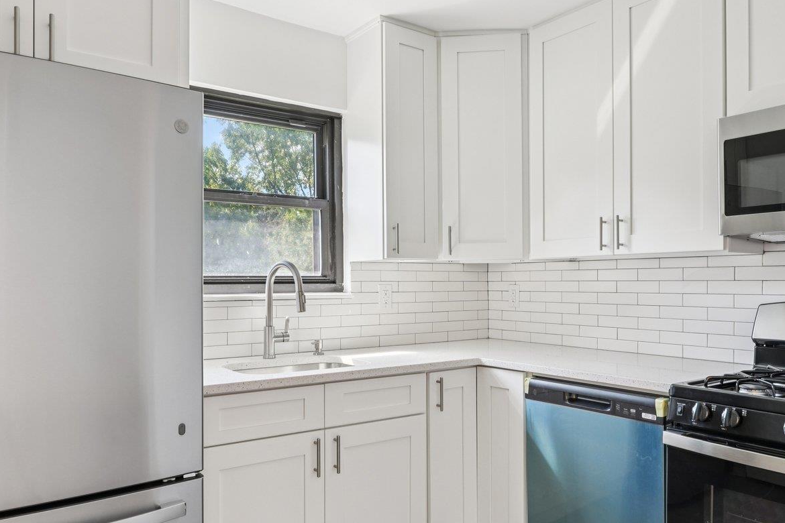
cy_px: 283
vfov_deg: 46.4
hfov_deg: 65.3
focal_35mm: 28
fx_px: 611
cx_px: 439
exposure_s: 1/30
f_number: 8
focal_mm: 16
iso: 400
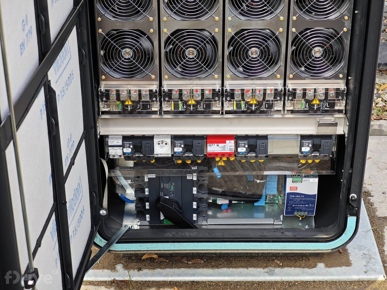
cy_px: 145
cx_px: 194
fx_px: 838
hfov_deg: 26.0
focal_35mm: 75
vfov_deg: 19.6
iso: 50
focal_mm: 12.28
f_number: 1.8
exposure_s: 1/264
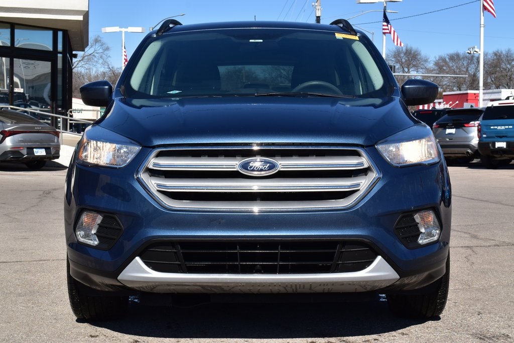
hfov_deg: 33.4
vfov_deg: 22.6
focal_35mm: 60
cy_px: 172
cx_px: 257
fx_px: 857
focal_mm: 40
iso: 360
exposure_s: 1/500
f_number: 11
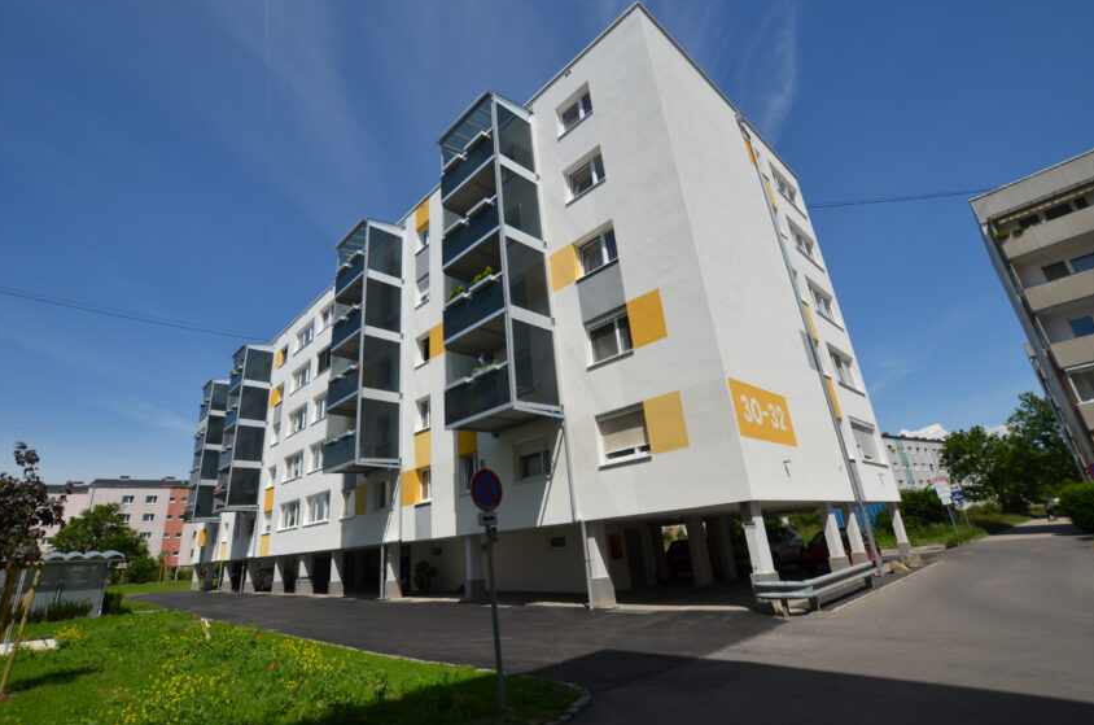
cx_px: 515
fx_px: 485
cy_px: 341
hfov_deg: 96.7
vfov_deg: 73.4
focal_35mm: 16
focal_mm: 10
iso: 100
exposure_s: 1/320
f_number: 9
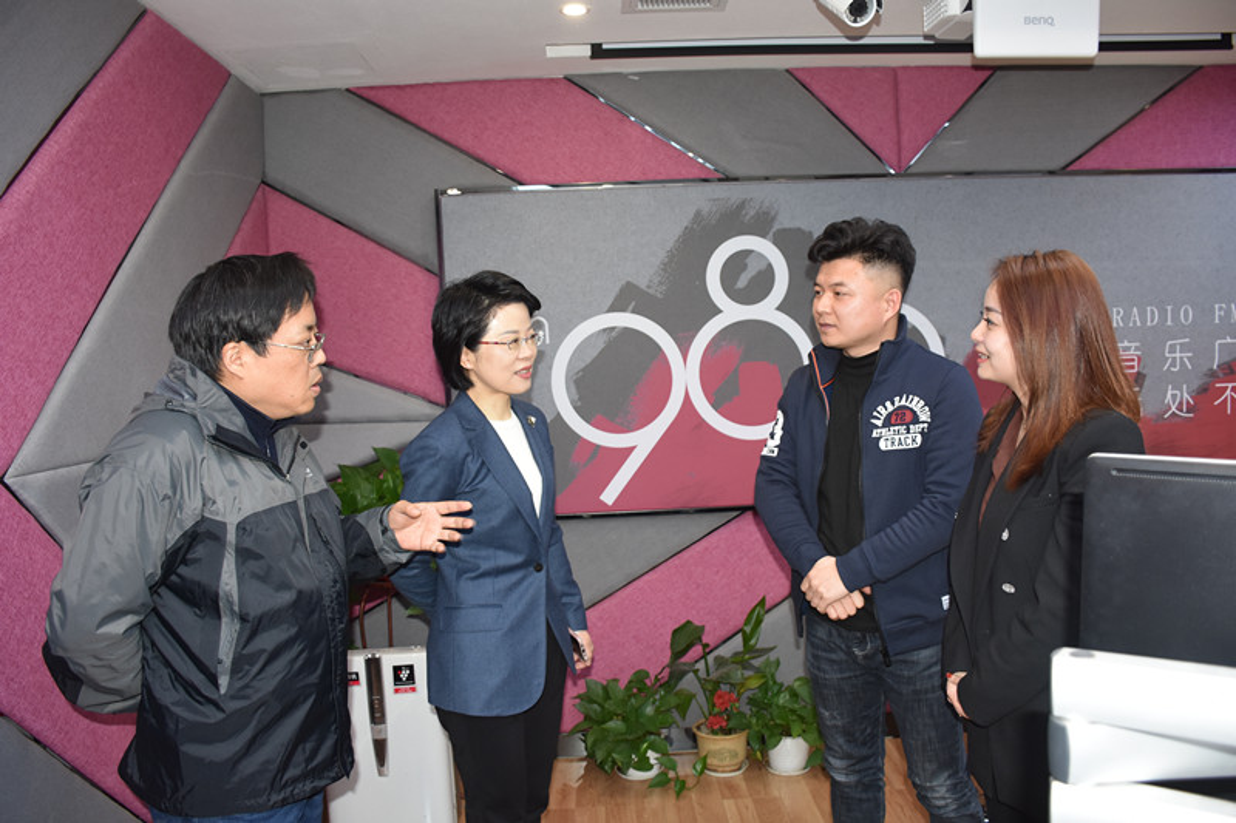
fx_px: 927
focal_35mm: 27
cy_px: 412
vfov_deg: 47.9
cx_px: 618
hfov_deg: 67.4
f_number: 3.5
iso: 720
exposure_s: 1/60
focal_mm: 18
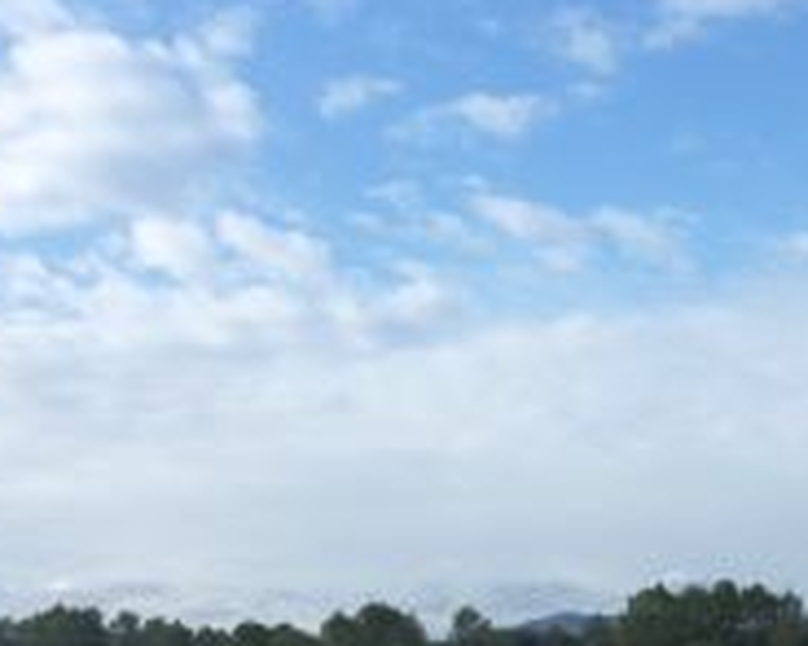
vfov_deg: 27.0
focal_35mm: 53
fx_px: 1267
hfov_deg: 35.1
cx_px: 531
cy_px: 650
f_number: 4
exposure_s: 1/500
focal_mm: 4.1
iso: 125
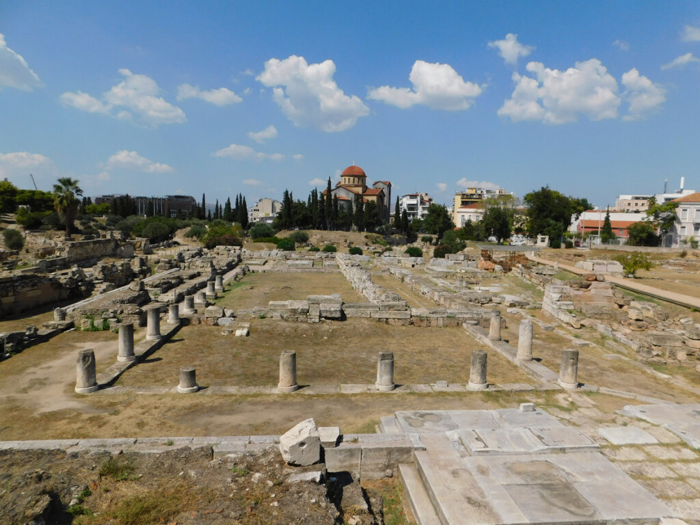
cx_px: 350
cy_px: 262
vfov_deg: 58.9
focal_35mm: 23
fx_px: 465
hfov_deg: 73.9
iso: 125
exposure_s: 1/1000
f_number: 6
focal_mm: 4
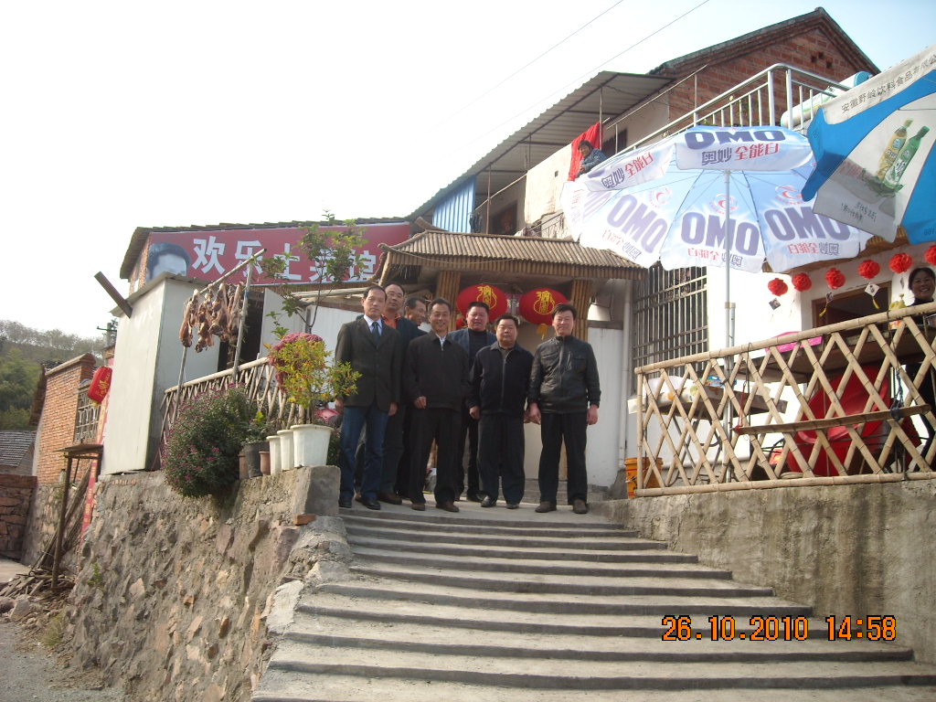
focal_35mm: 35
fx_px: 946
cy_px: 351
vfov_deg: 40.7
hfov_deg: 52.6
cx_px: 468
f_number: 2.8
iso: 64
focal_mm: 5.7
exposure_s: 1/353
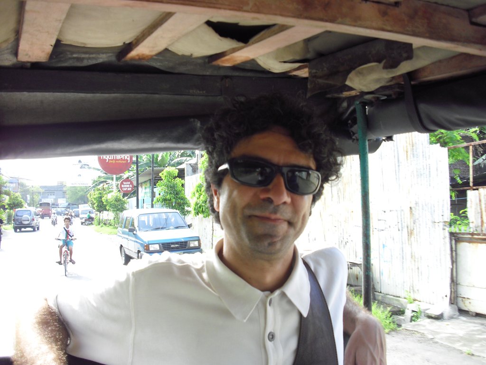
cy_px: 182
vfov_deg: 37.7
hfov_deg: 49.0
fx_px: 534
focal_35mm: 38
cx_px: 243
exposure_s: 1/125
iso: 100
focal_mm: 6.2
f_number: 2.8
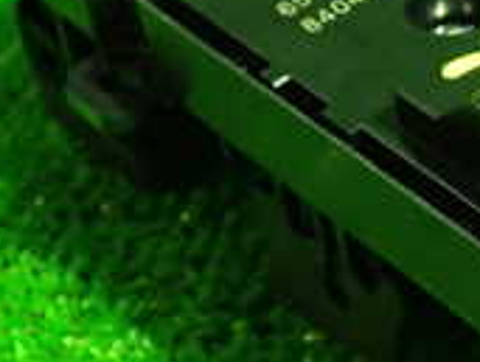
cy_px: 185
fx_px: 1848
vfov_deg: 11.2
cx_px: 528
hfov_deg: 14.5
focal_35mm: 133
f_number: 2.7
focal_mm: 6.83
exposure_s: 1/25
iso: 800
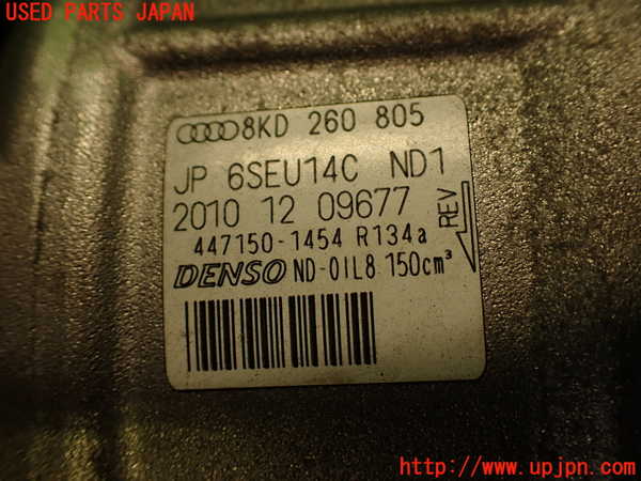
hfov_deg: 51.4
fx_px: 667
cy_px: 240
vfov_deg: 39.7
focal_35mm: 36
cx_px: 320
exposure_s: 1/80
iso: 160
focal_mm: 6.37
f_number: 2.5
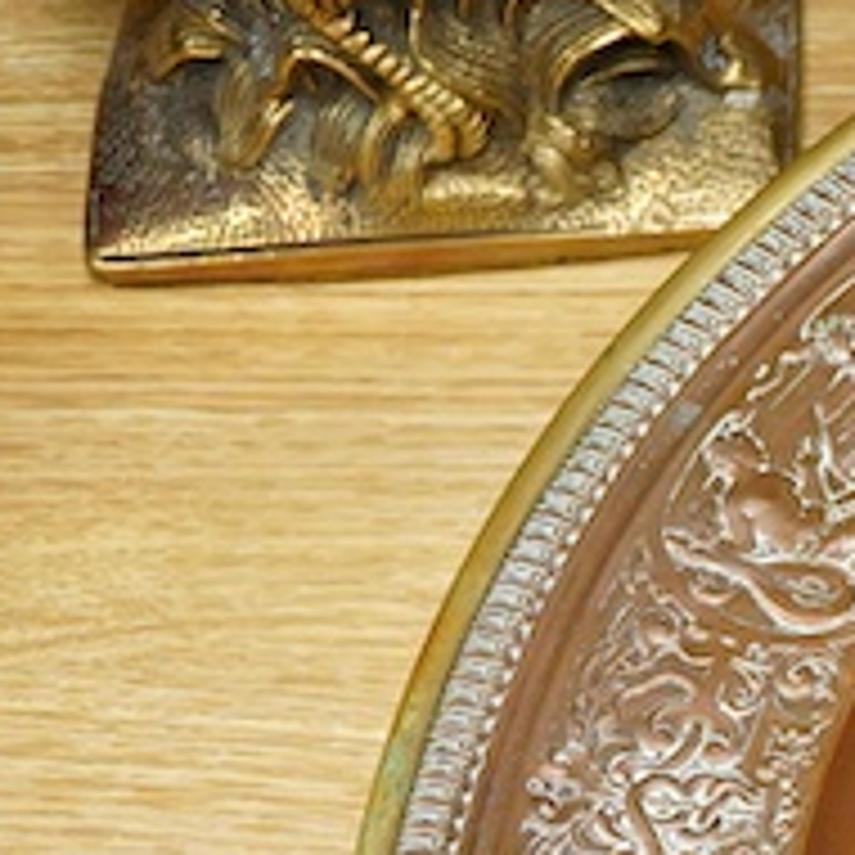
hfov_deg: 9.0
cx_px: 1818
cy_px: 1148
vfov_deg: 9.5
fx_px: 5058
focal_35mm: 181
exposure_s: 1/125
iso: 1250
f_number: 3.5
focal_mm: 30
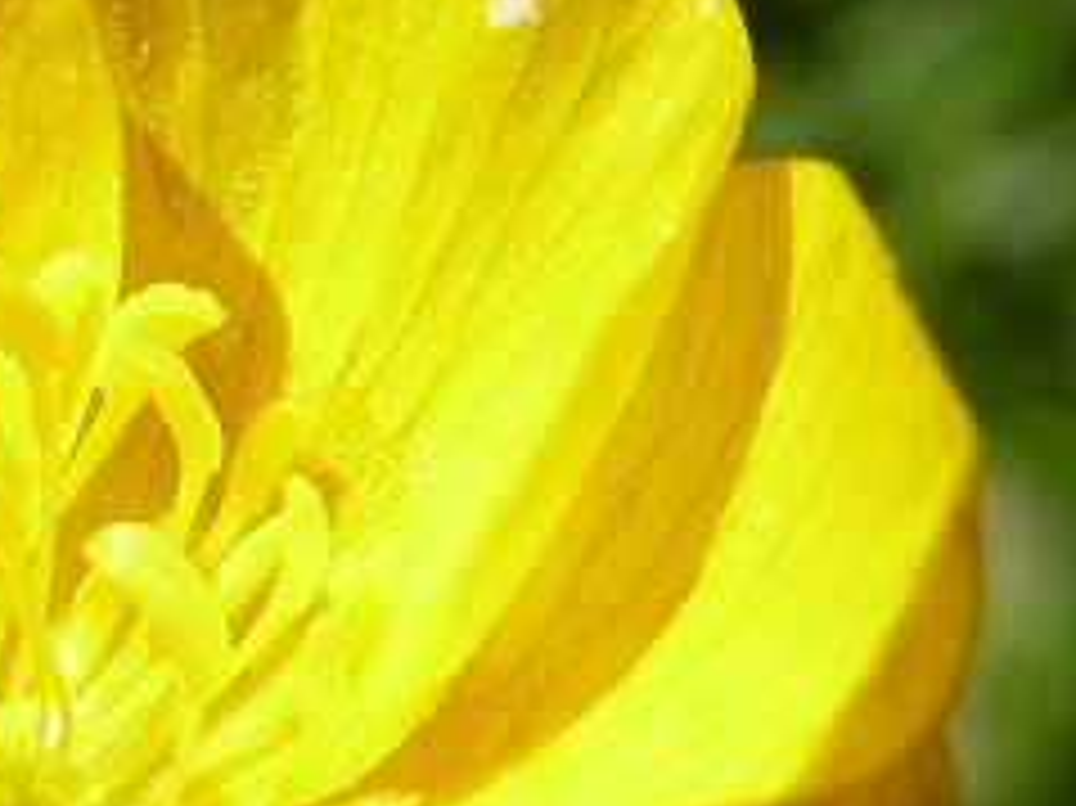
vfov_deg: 13.8
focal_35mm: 107
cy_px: 387
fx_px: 3324
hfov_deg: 17.2
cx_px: -356
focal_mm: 4.1
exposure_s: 1/500
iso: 80
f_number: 4
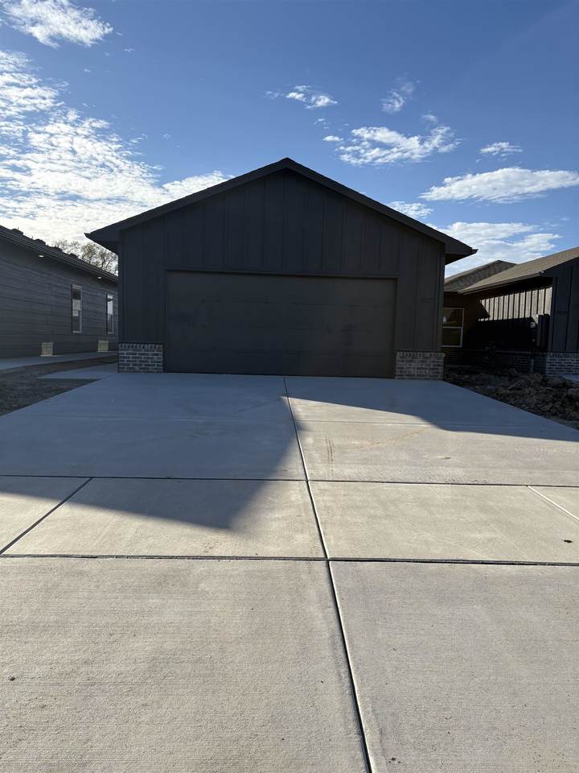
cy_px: 386
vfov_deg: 67.3
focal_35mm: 26
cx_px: 290
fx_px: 580
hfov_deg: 53.1
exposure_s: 1/3831
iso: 50
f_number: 1.6
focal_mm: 5.96
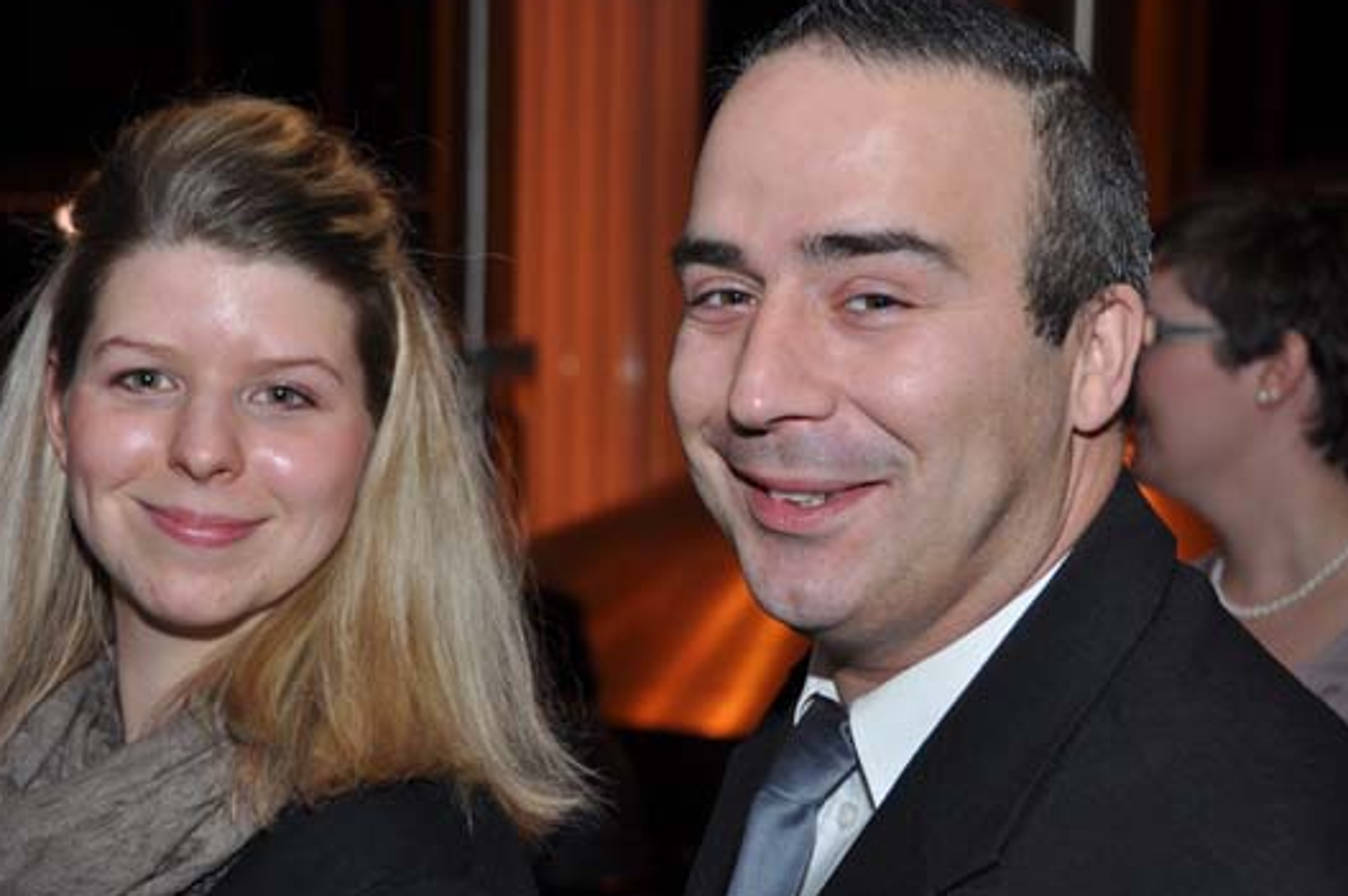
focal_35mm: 75
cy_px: 394
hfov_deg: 27.0
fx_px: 2806
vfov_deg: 18.1
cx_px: 590
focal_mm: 44
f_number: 4.5
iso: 200
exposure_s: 1/60
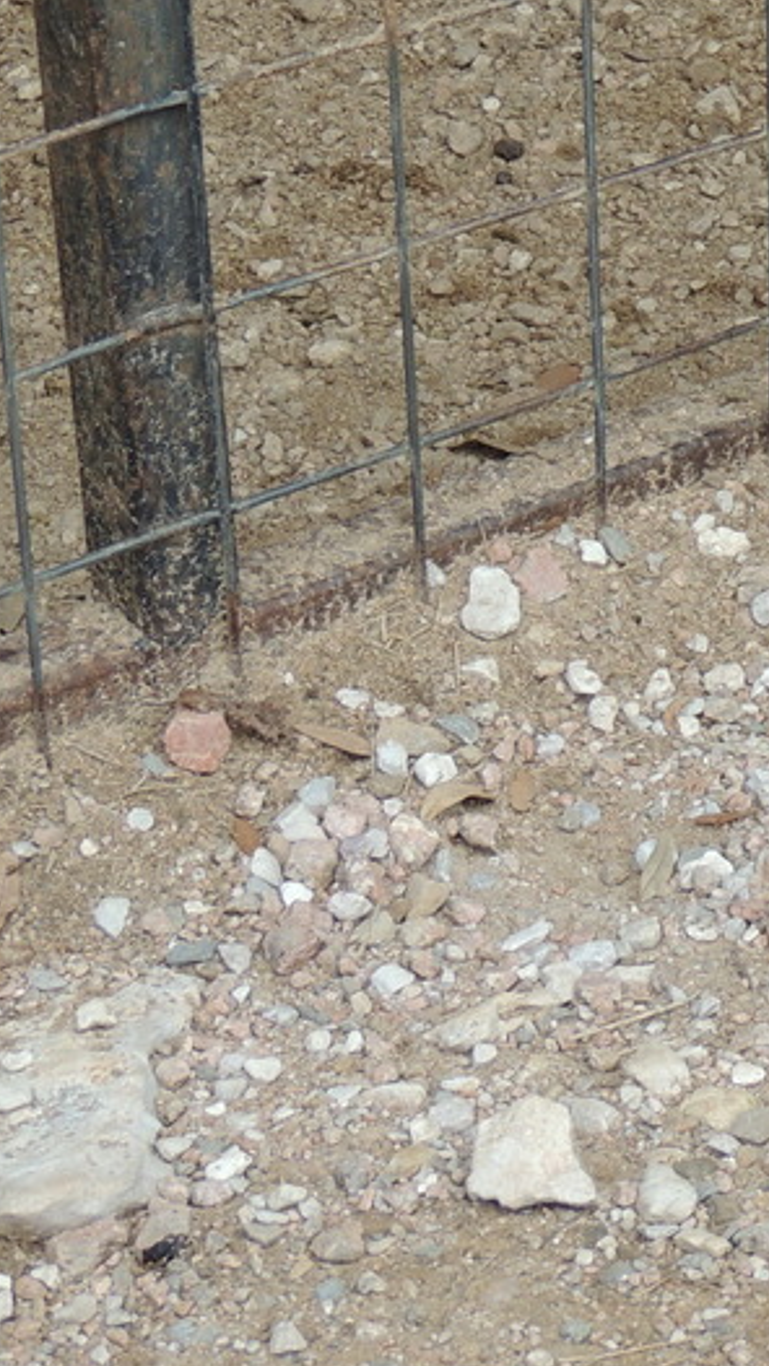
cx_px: 1247
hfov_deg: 7.5
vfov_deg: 13.5
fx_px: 5762
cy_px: 301
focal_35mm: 159
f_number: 3.7
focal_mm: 10.7
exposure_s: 1/320
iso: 100
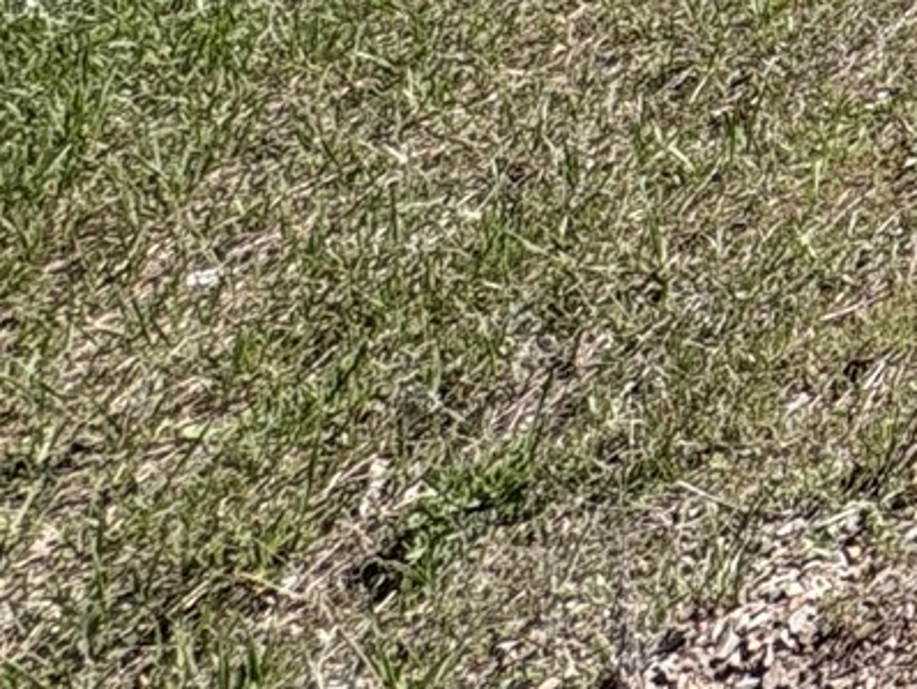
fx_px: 1908
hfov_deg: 15.8
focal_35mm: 72
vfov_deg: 14.4
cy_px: -915
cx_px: 2122
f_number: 2.2
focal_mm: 2.22
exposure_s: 1/1217
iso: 50
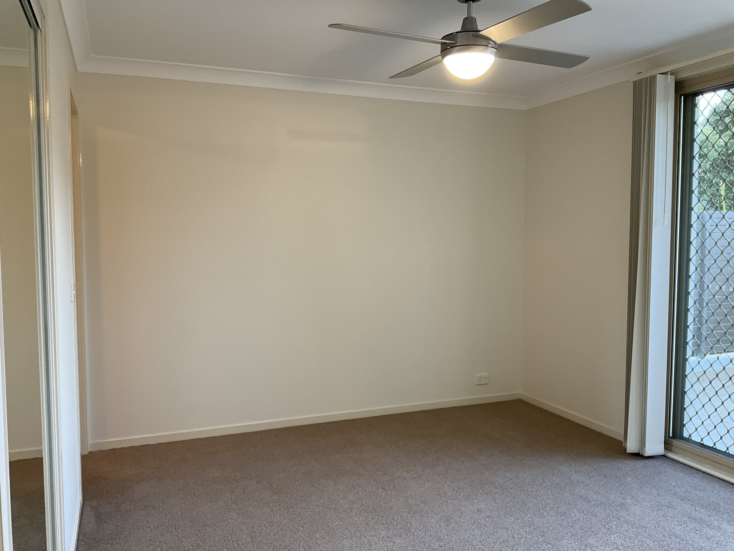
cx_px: 367
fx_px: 615
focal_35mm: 29
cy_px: 276
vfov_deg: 48.2
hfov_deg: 61.7
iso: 50
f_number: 1.8
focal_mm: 3
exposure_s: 1/50
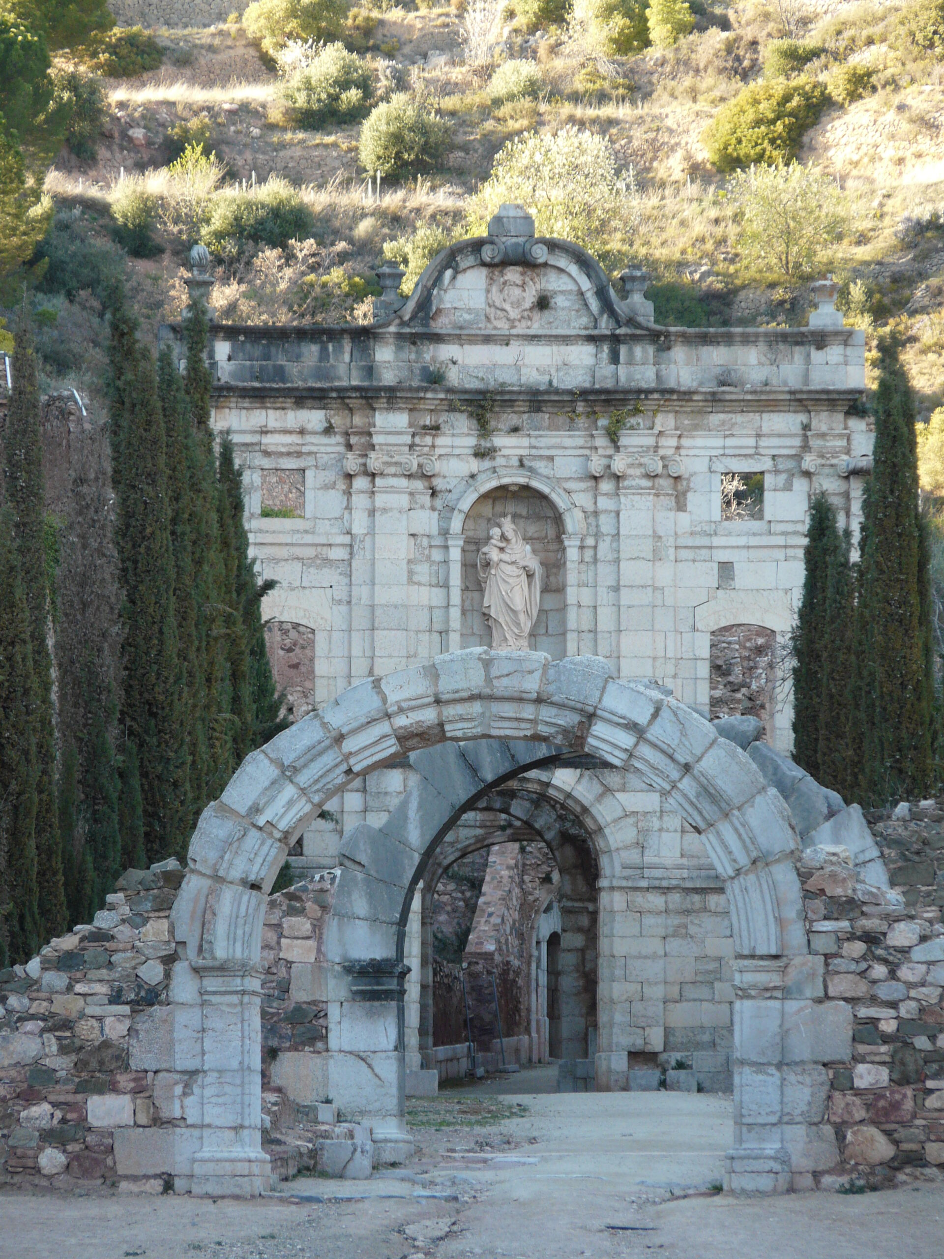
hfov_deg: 5.5
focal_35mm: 270
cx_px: 472
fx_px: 9817
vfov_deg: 7.3
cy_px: 630
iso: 100
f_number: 3.6
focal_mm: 44.4
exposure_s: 1/80
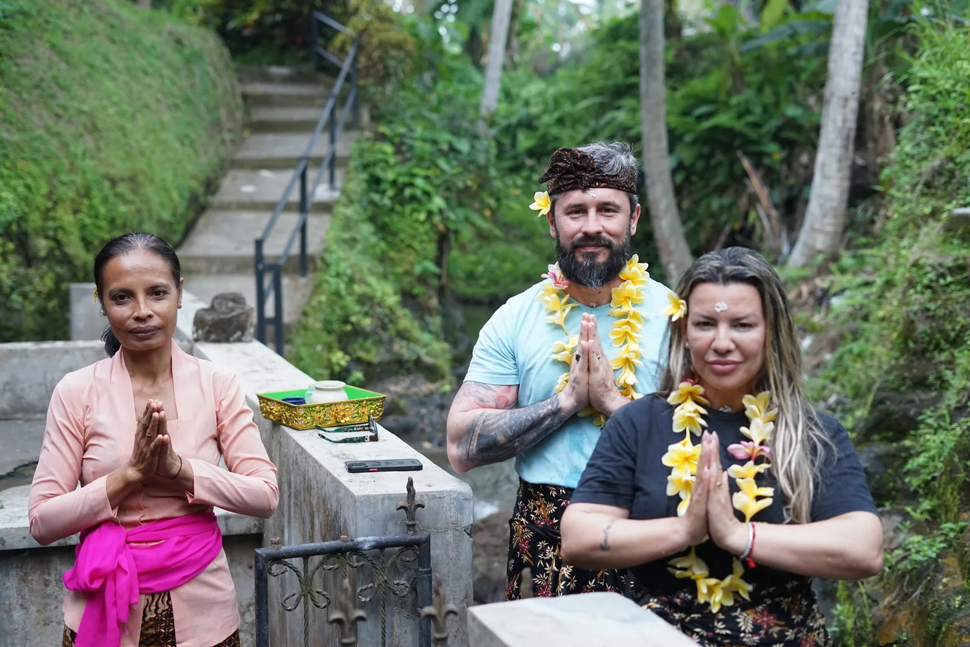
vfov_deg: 27.0
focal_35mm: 50
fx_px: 1347
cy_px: 324
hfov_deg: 39.6
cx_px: 485
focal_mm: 50
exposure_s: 1/320
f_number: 2.8
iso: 800
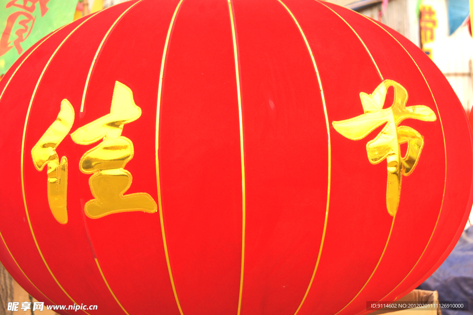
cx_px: 236
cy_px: 158
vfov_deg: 18.2
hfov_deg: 27.0
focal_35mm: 75
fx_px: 985
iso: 200
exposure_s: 1/125
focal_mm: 50
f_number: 5.6
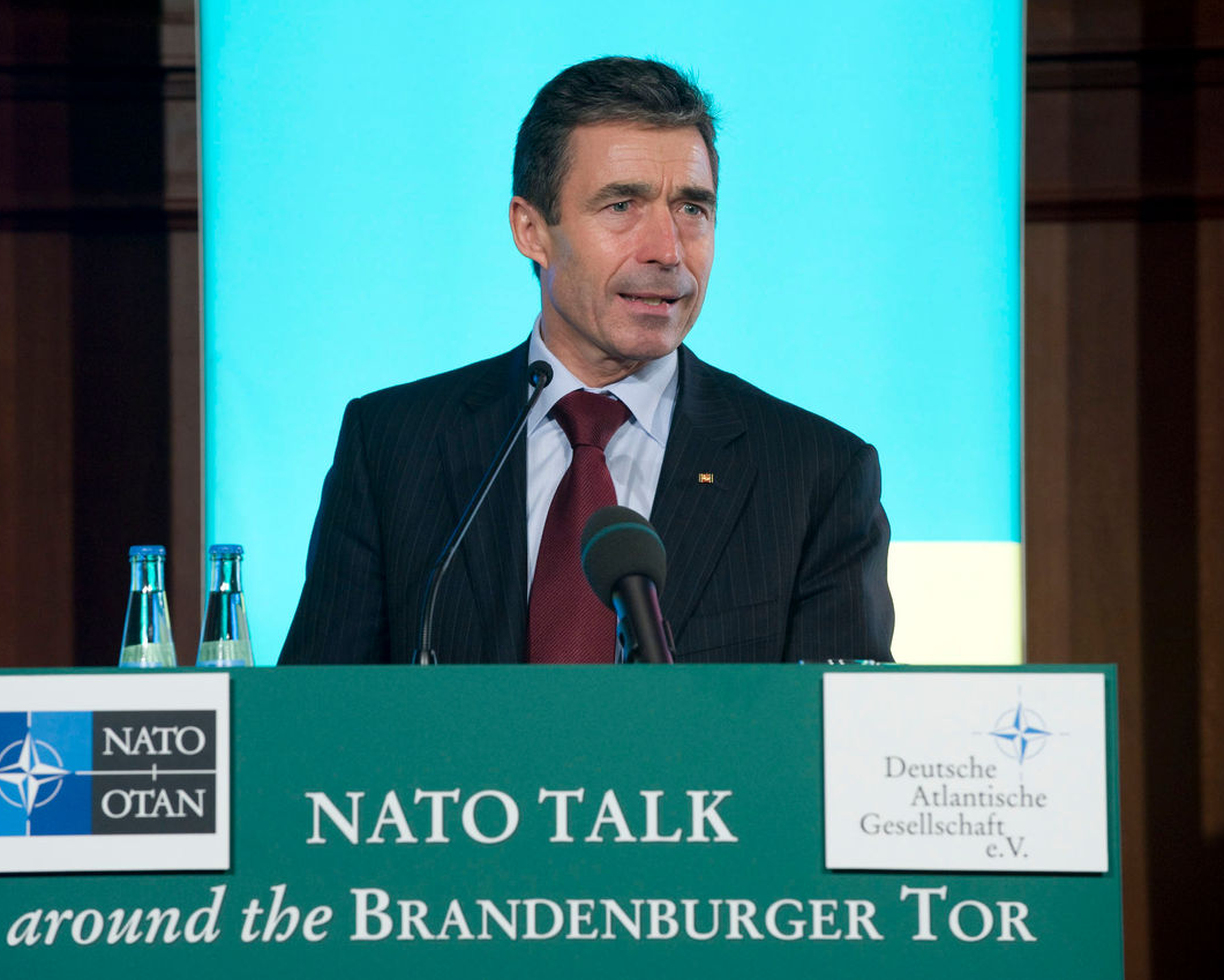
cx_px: 518
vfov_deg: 7.2
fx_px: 7789
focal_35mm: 215
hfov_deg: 9.0
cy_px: 491
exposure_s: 1/200
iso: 1600
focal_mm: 190
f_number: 7.1
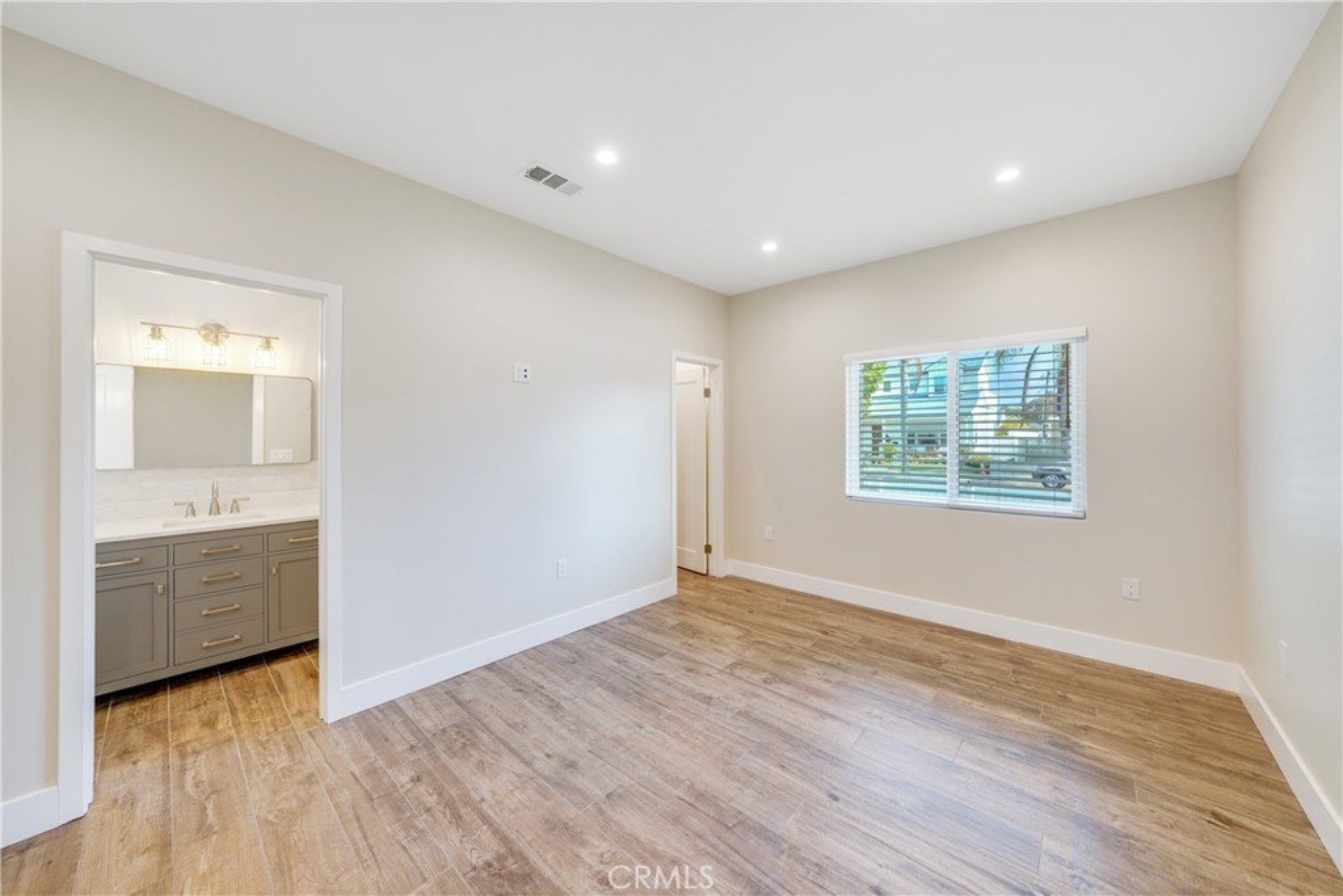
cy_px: 448
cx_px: 672
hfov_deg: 112.6
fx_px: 448
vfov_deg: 90.0
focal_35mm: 12
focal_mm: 12
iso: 400
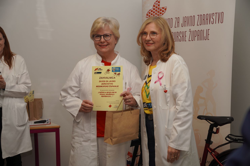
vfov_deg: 28.4
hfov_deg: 41.6
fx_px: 329
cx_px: 125
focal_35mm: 47
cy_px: 83
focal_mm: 31.6
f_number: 4
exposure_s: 1/200
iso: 100
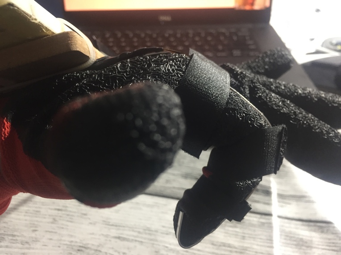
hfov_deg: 61.7
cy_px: 128
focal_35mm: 29
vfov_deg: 48.2
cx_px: 170
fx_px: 286
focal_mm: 4.15
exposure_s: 1/33
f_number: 2.2
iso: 125
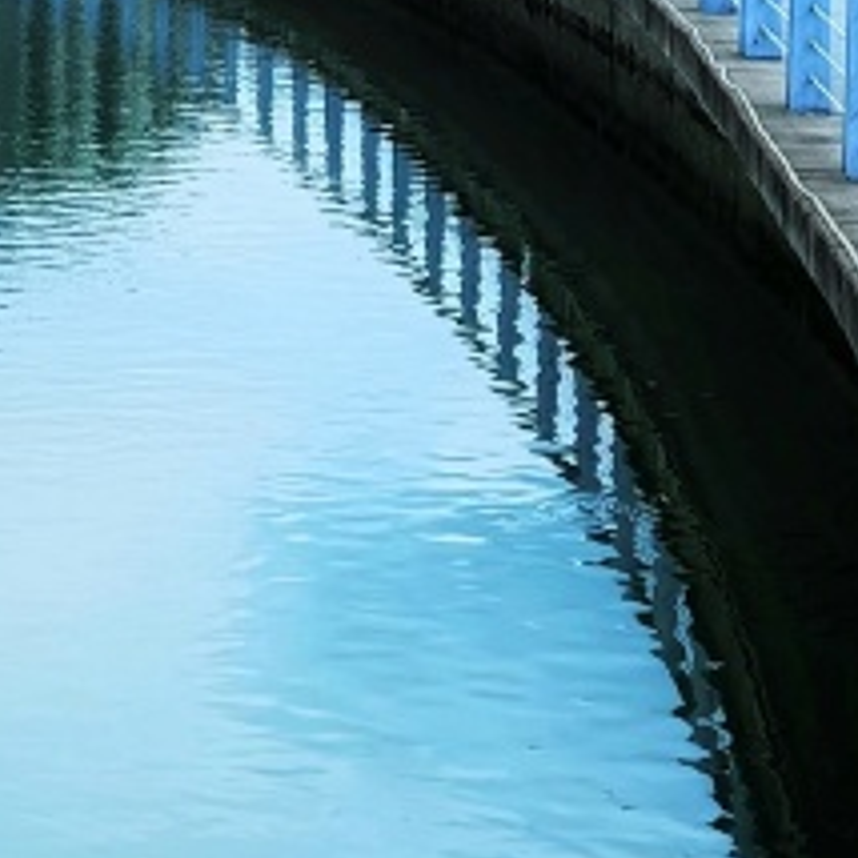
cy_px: -373
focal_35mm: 134
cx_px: -429
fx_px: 3758
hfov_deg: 12.4
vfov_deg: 12.5
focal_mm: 6.71
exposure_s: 1/2849
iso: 50
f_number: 1.9
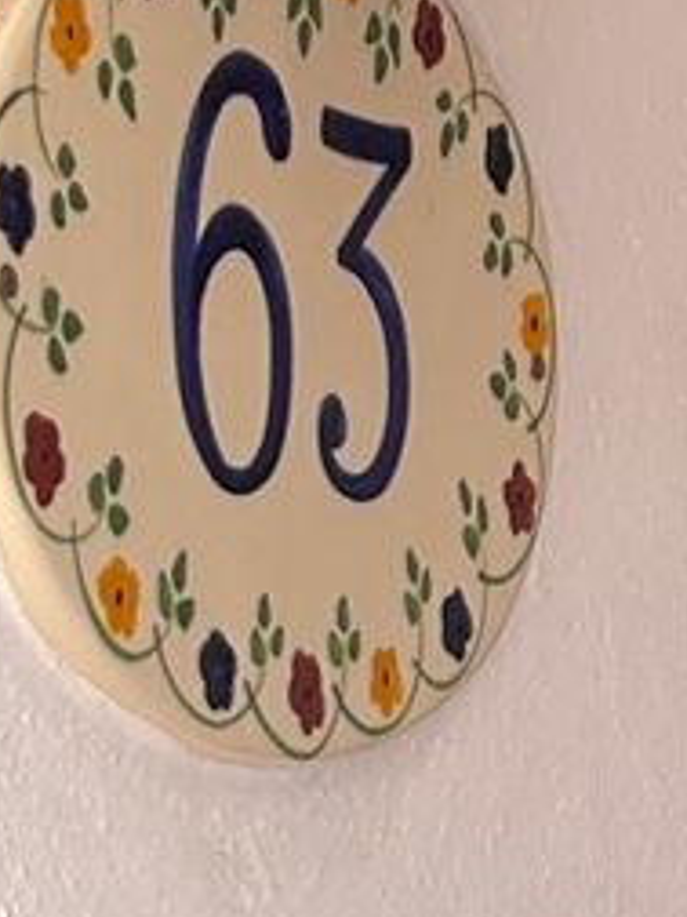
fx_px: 4869
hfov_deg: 7.7
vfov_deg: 10.6
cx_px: 1370
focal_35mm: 184
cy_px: 1001
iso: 16
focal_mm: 3
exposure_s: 1/122
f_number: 1.8
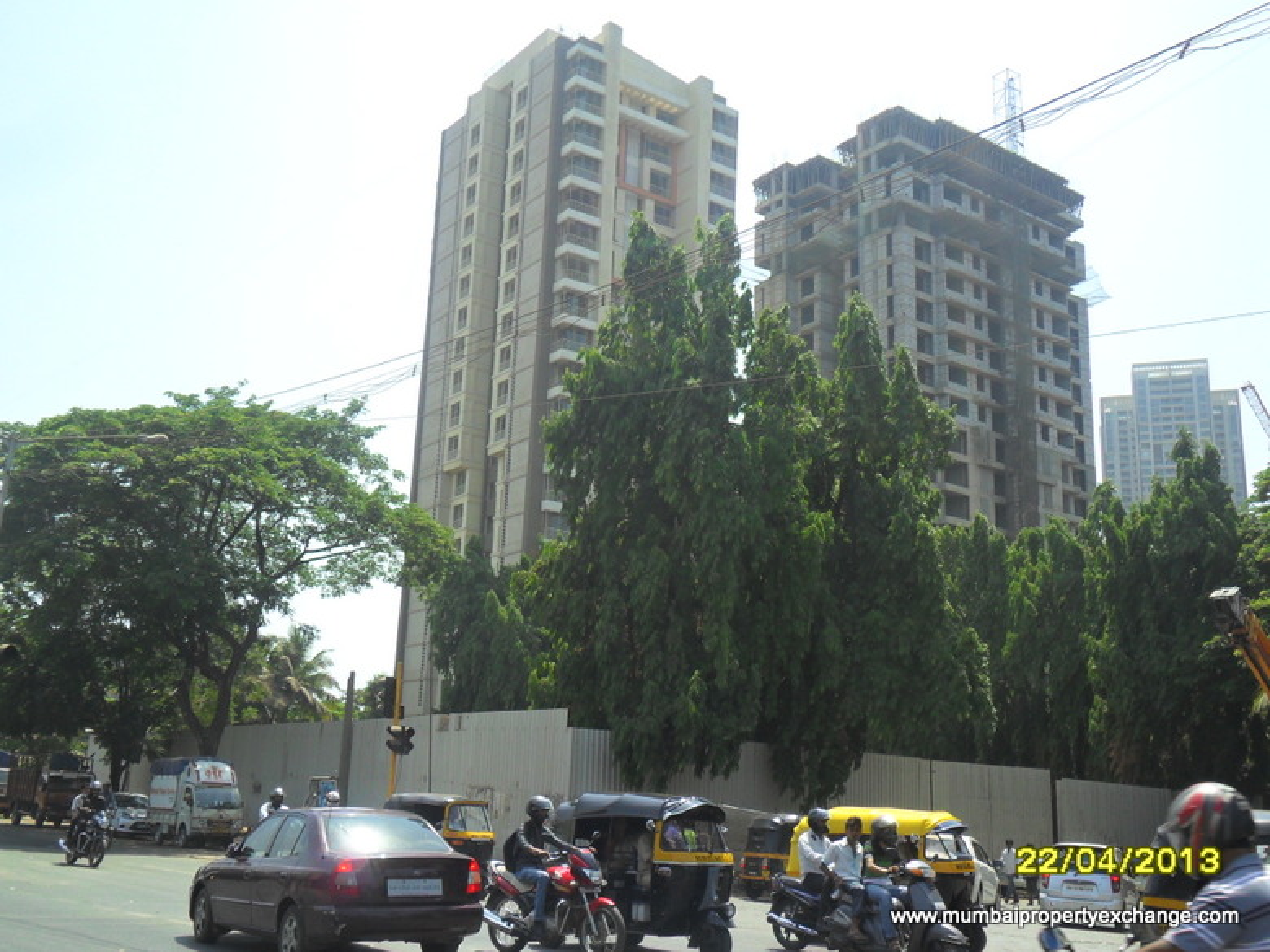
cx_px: 635
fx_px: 1357
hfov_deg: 50.1
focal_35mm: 37
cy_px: 476
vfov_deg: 38.7
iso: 100
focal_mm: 6.6
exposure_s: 1/500
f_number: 4
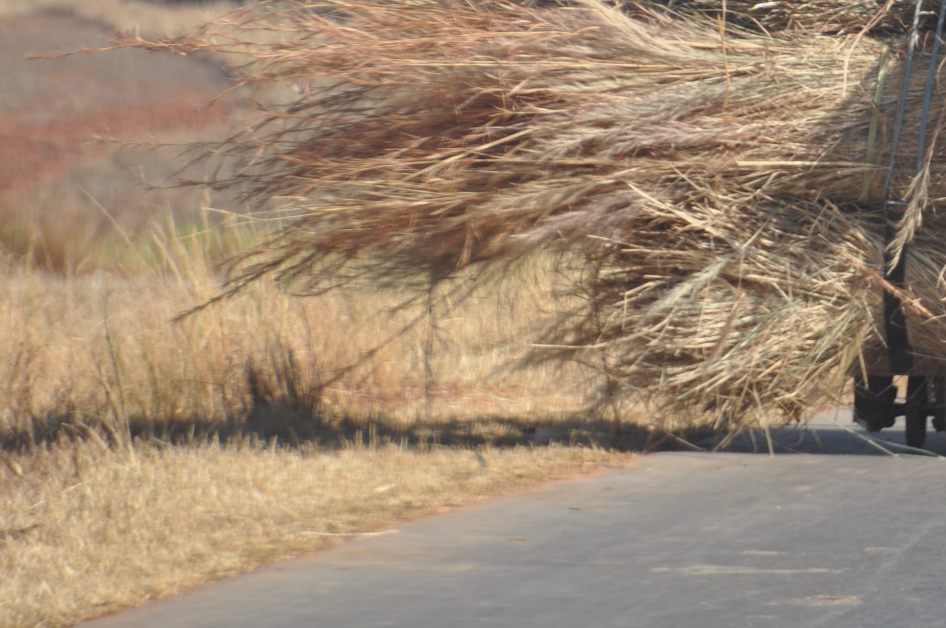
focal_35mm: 551
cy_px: -50
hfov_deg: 3.7
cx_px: 809
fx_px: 14462
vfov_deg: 2.5
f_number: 5.6
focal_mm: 170
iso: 200
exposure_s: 1/500
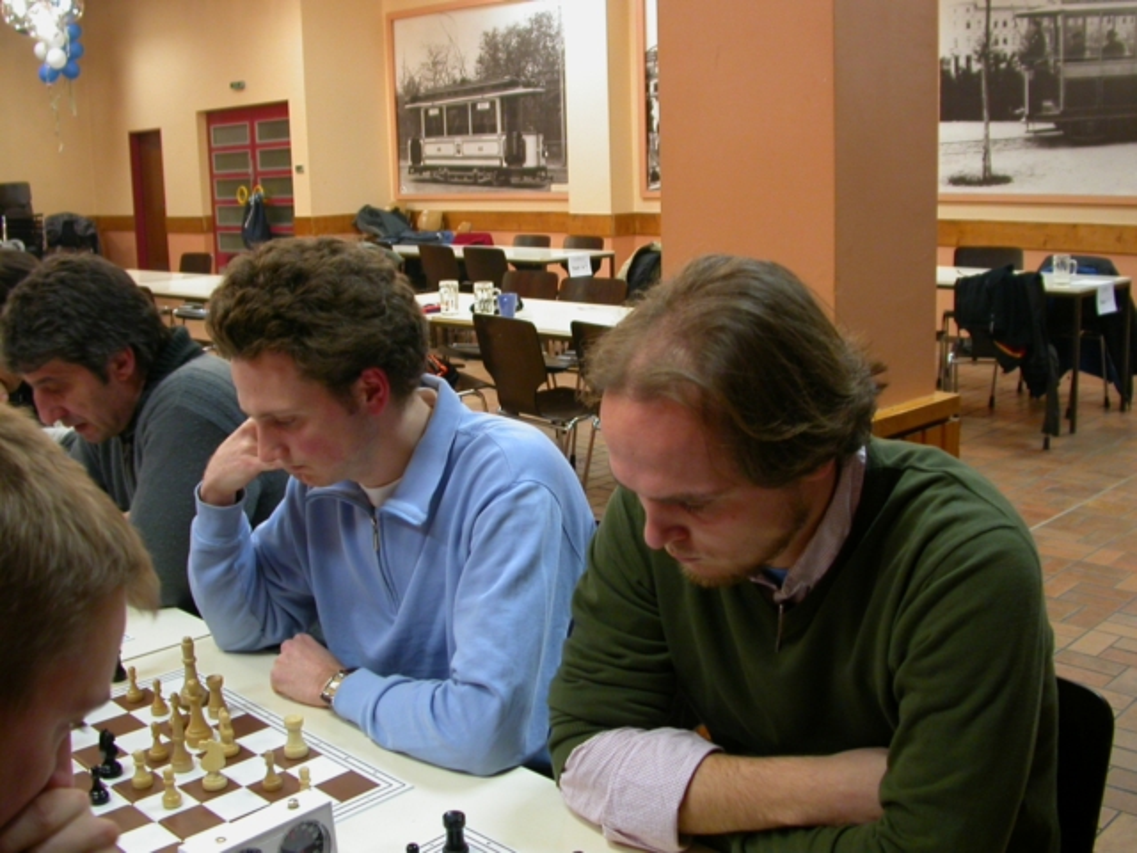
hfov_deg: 49.0
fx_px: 1248
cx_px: 568
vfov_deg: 37.7
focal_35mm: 38
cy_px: 426
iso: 100
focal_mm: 7.85
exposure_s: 1/10.4
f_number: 2.6
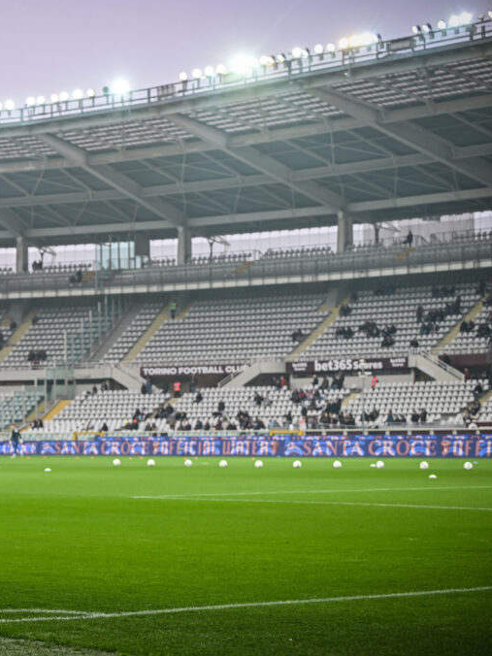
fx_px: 1933
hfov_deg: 14.3
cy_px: 327
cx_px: -3
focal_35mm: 102
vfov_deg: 19.3
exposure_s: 1/640
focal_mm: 70
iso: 800
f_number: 4.5
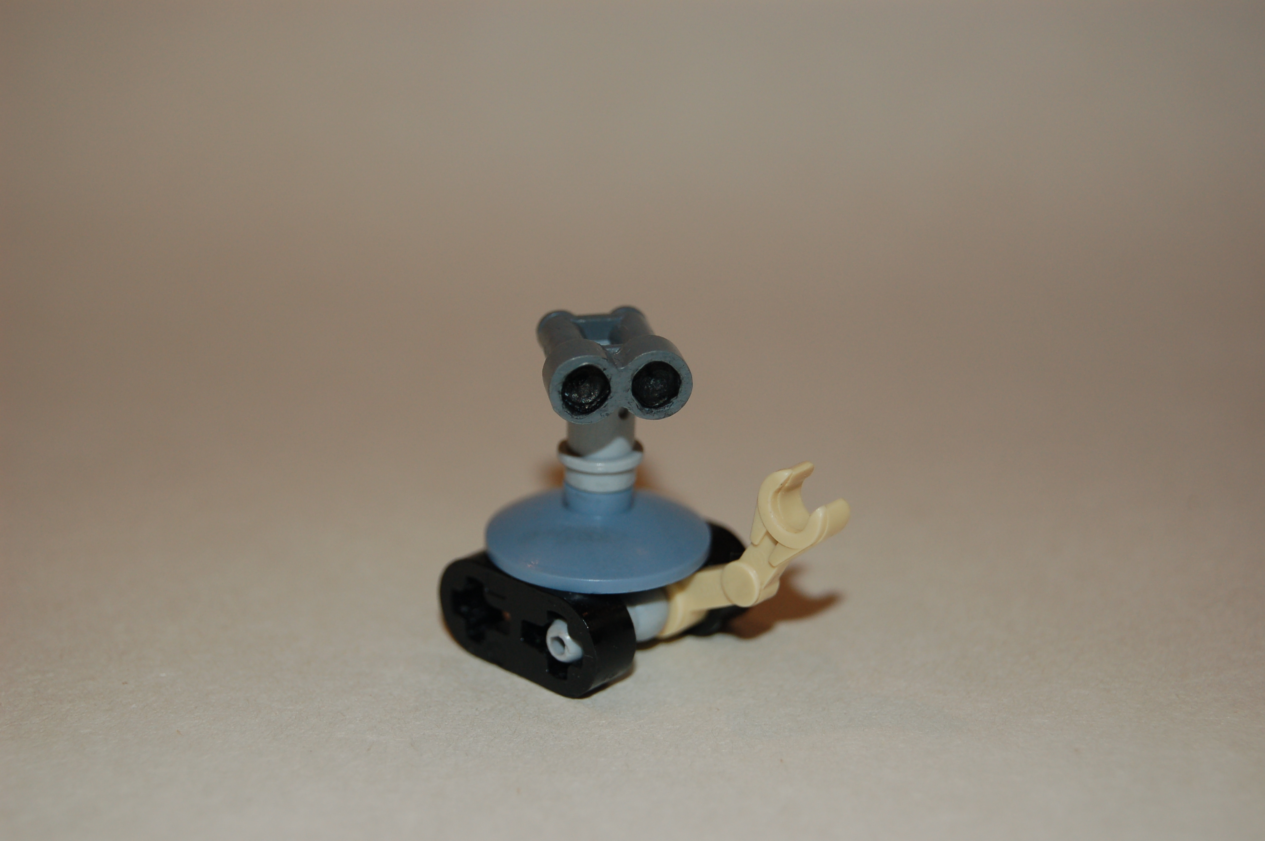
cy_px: 420
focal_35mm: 82
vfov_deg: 16.5
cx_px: 632
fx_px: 2896
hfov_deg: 24.6
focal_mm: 55
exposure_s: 1/60
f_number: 5.6
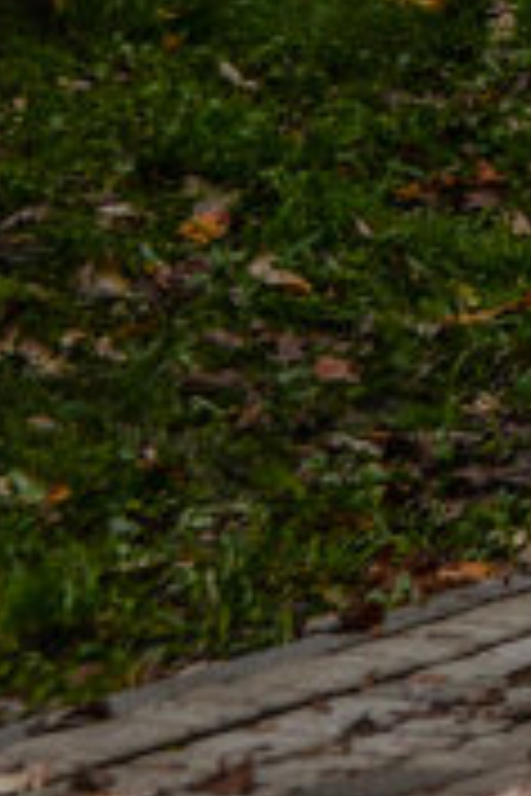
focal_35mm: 353
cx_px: 2390
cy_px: -942
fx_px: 7810
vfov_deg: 5.7
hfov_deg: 3.6
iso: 200
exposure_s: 1/160
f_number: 4.5
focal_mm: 52
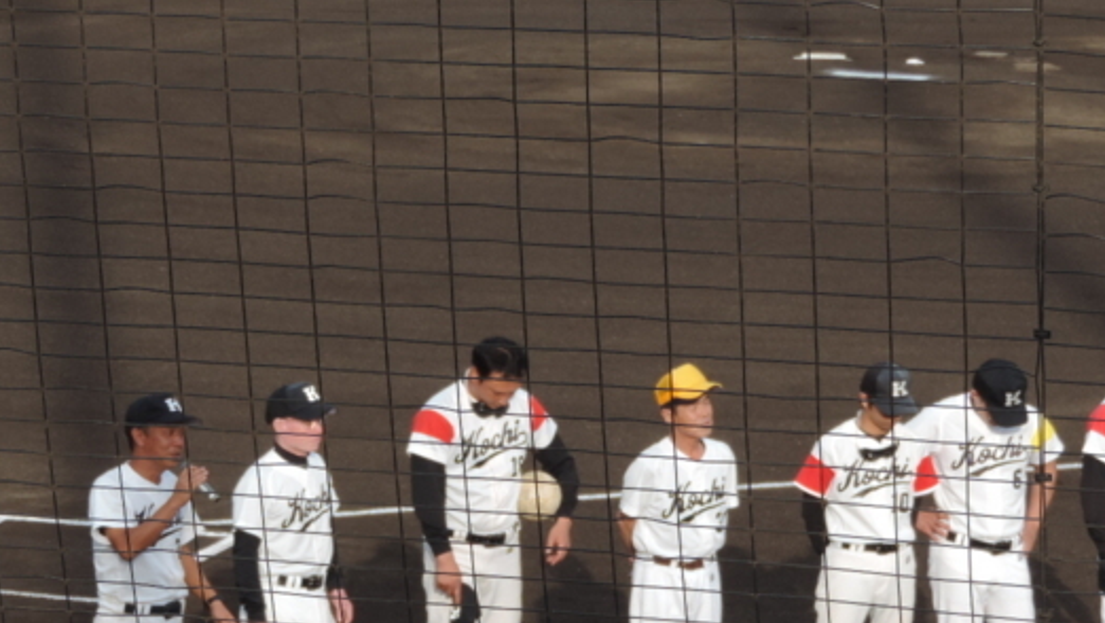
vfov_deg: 5.0
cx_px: 565
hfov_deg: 8.9
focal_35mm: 242
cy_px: 517
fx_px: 7093
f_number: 4.4
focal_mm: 25.8
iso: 80
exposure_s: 1/320
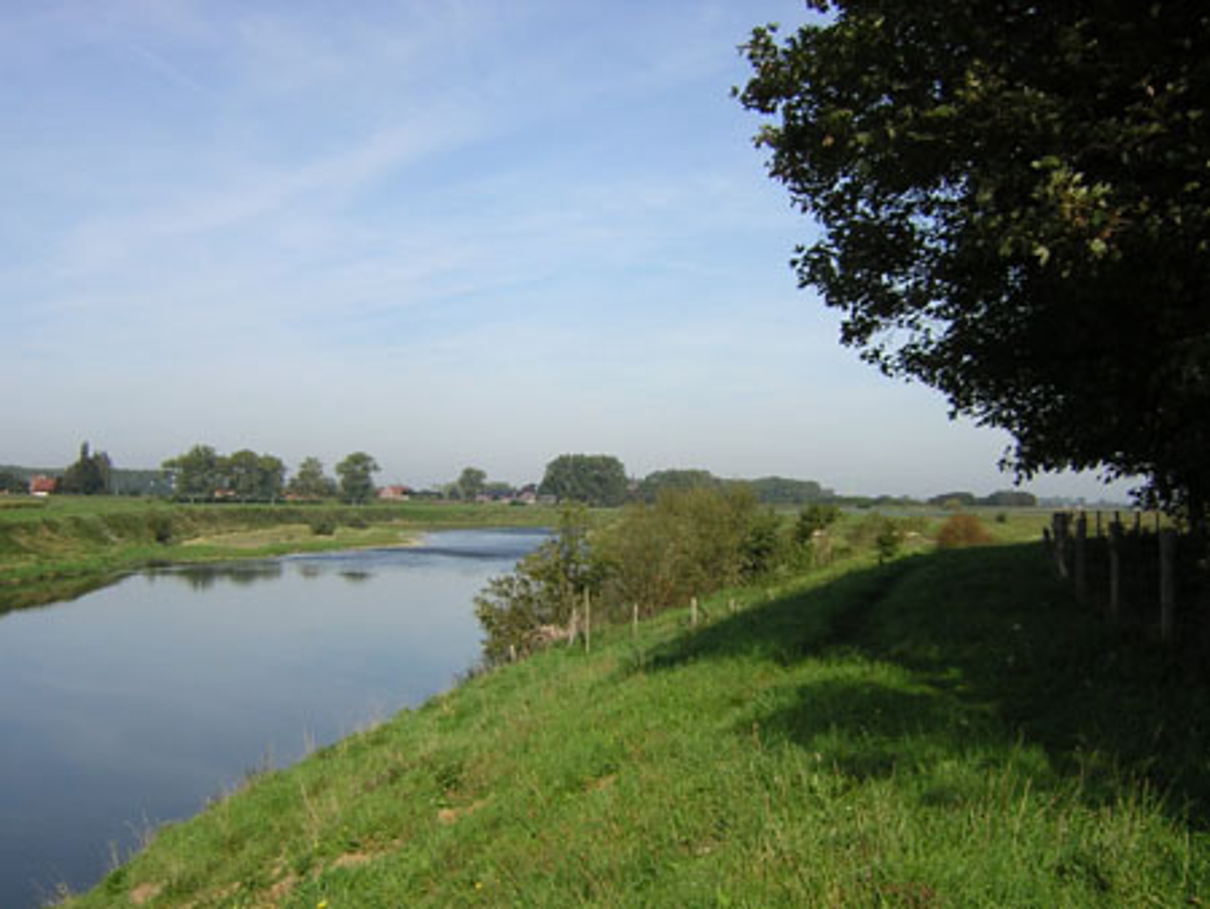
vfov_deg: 39.7
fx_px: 1259
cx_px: 605
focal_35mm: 36
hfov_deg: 51.3
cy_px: 454
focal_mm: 4.7
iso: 100
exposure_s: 1/327
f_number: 5.2
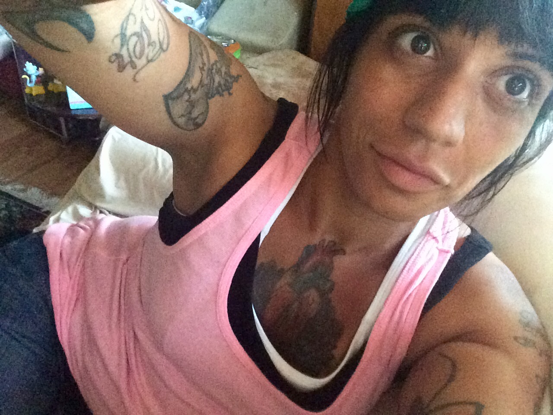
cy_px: 208
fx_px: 495
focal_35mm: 31
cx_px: 276
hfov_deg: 58.4
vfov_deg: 45.4
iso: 1250
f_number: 2.4
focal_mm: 2.15
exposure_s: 1/15
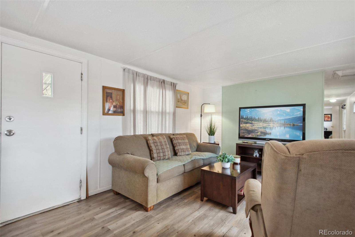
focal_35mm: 15
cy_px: 118
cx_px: 178
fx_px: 148
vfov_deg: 77.3
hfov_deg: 100.4
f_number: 8
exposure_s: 1/50
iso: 400
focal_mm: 10
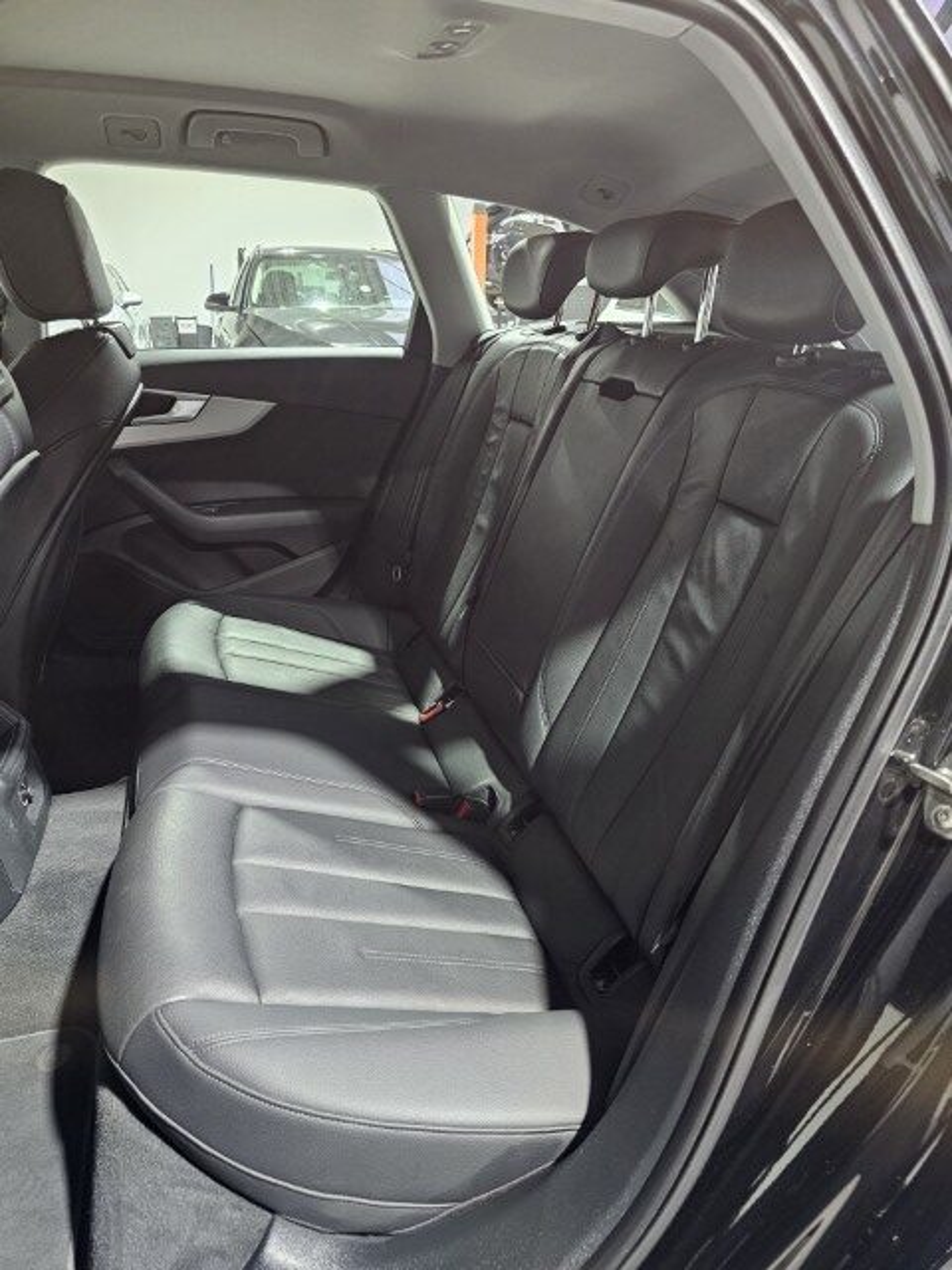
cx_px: 476
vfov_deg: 73.9
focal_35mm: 23
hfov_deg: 58.9
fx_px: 843
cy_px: 635
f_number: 1.7
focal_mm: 6.3
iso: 640
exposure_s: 1/33.3
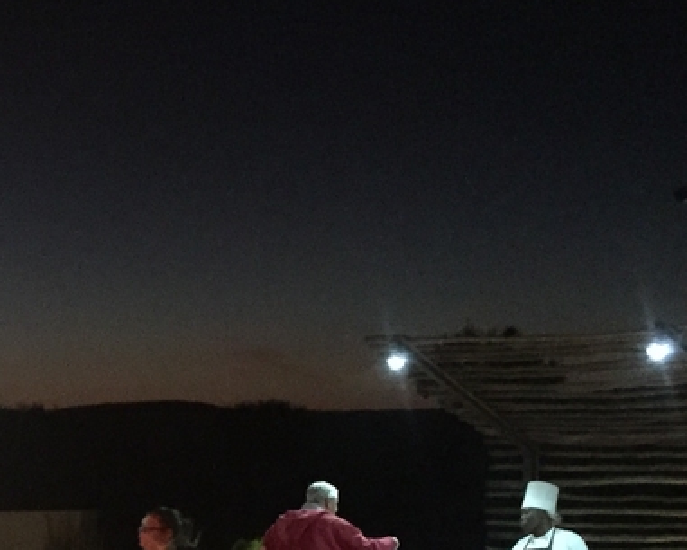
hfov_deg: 19.0
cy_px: 579
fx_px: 1932
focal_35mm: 95
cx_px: -151
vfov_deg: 15.8
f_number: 2.2
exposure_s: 1/17
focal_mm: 4.15
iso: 1000
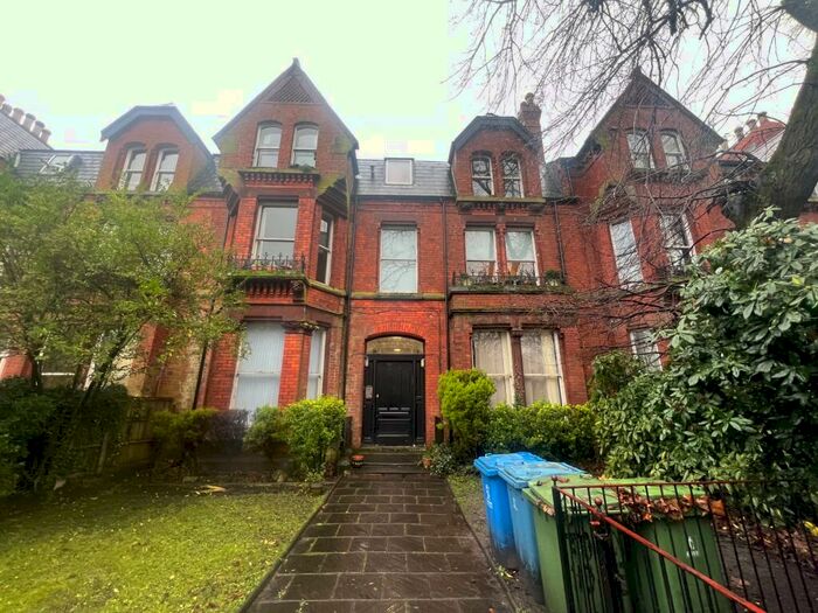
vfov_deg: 89.9
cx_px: 409
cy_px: 306
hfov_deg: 106.2
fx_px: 307
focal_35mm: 13
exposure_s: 1/99
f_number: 1.8
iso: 160
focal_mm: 1.57
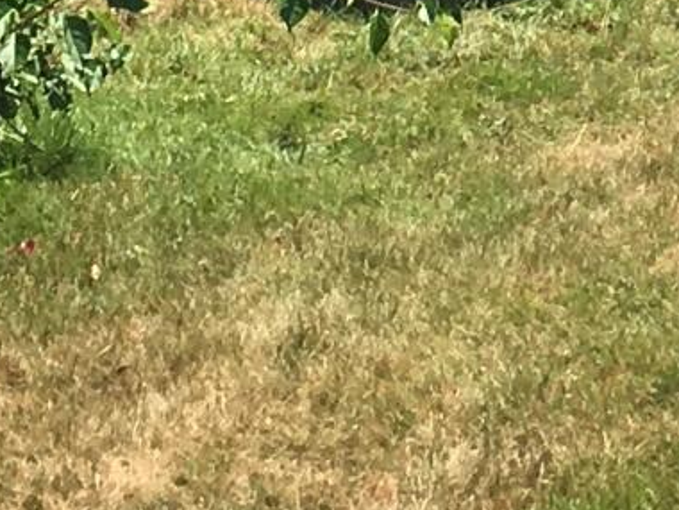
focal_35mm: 229
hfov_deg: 8.5
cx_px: 999
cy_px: -877
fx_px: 4492
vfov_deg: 6.1
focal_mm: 4.15
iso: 25
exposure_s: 1/1083
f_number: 2.2
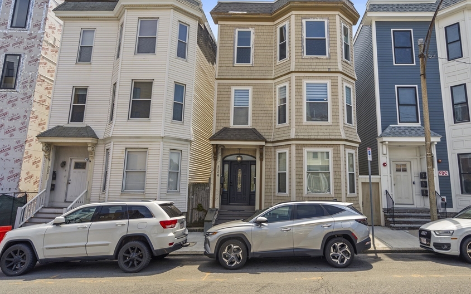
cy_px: 132
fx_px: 270
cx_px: 268
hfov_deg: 81.8
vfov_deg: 57.1
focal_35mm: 21
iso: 320
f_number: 7.1
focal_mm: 17
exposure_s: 1/200
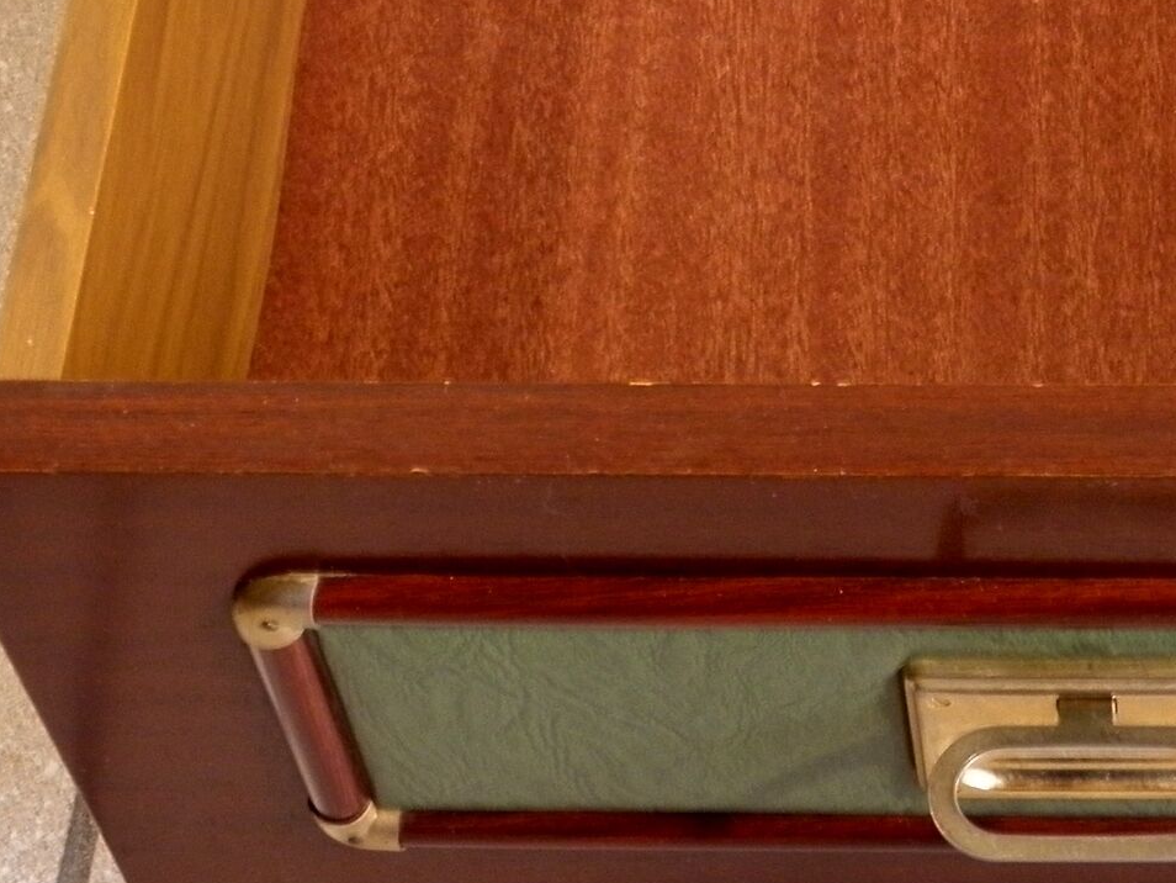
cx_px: 1100
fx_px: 3738
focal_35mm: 110
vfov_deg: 13.3
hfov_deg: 17.6
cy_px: 73
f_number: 3.8
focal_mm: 7.5
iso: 200
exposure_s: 1/10
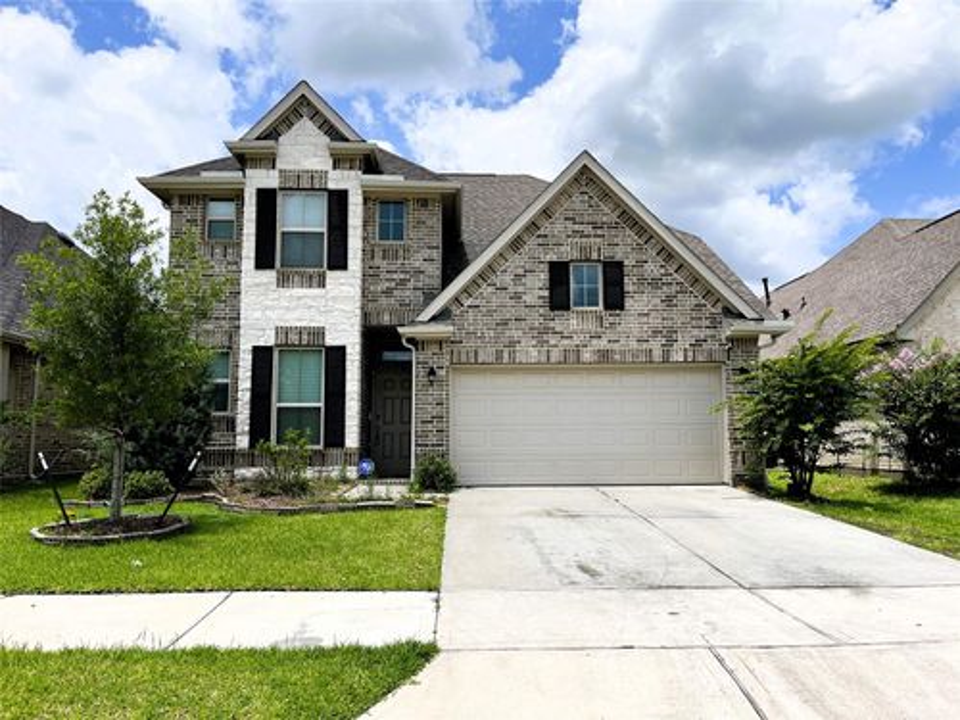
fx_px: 721
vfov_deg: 53.1
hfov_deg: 67.3
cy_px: 360
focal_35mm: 26
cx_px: 480
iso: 50
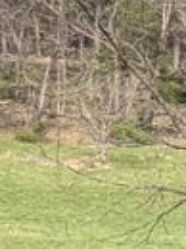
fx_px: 1970
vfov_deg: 7.1
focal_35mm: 274
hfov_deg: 4.1
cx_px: 1201
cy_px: 410
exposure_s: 1/2075
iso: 50
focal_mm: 5.96
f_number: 1.6
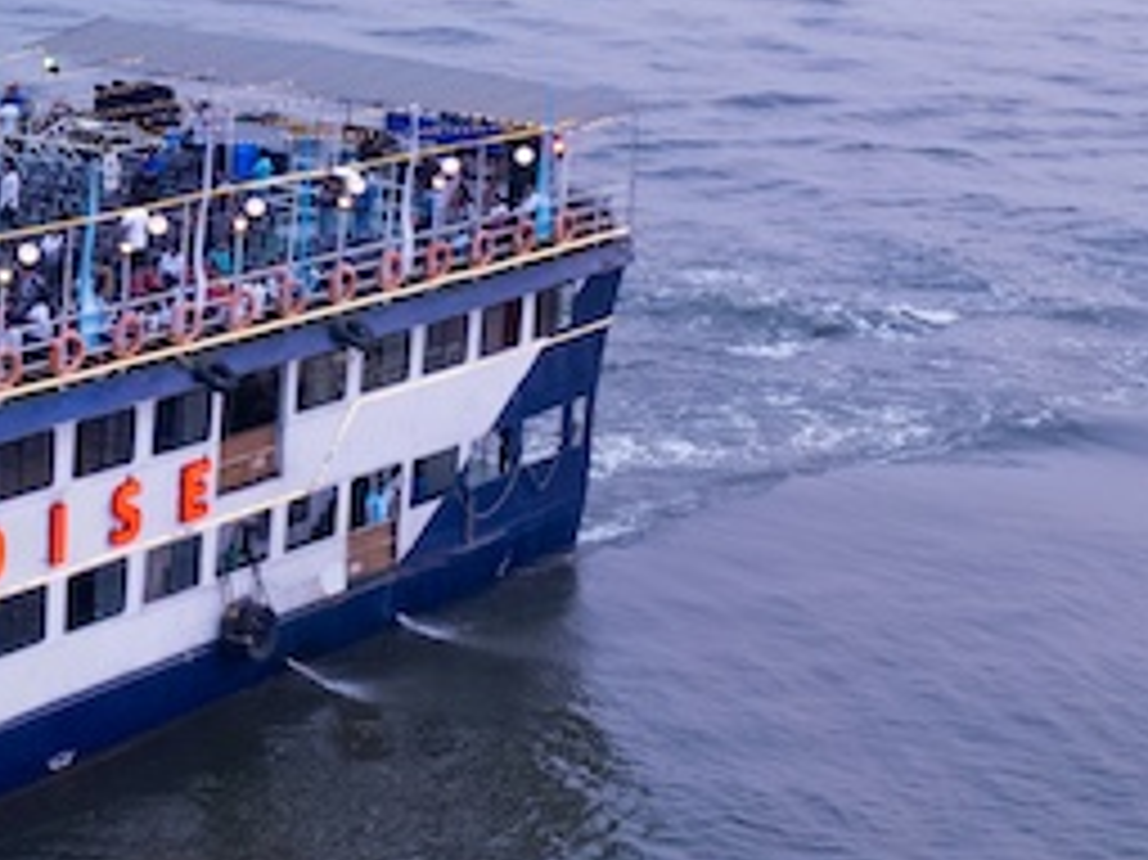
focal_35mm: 83
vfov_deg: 17.4
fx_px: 2751
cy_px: 32
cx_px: -104
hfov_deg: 22.3
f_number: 2.8
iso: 200
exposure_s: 1/100
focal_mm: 8.38
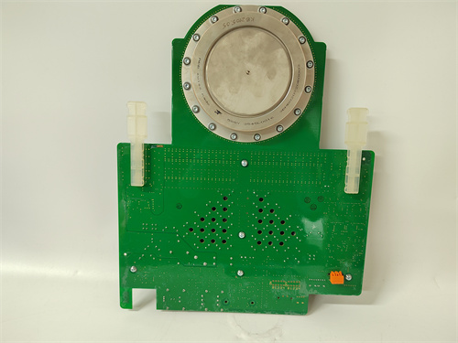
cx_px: 229
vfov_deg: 58.9
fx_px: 304
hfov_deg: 73.9
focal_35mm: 23
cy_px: 172
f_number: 1.9
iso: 1644
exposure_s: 1/50
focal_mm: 5.52
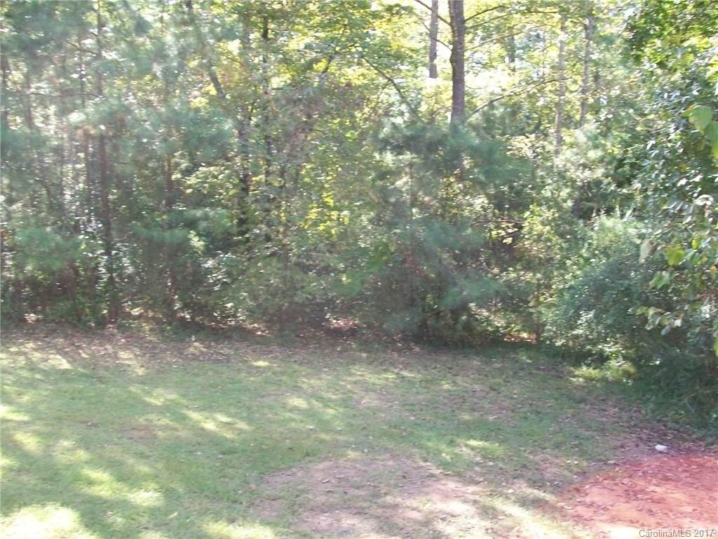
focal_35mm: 36
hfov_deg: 51.4
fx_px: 747
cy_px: 270
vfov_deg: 39.7
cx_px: 359
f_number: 2.7
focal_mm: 6
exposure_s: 1/125
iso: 160
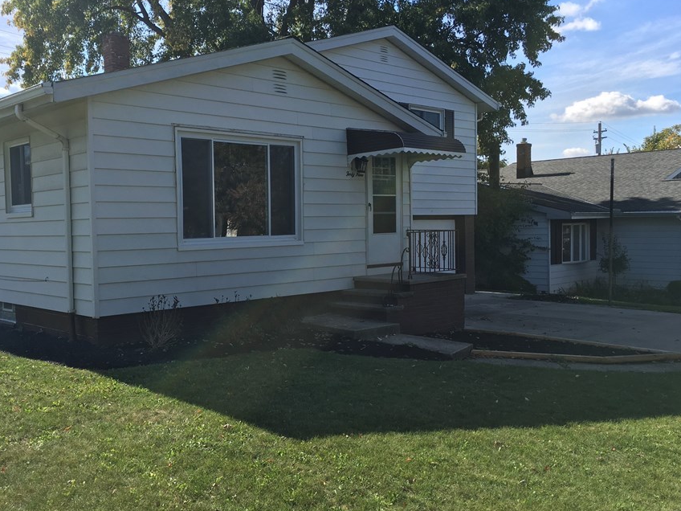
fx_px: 689
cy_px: 258
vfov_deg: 40.7
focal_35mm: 35
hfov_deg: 52.3
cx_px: 275
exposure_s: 1/1083
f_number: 2.2
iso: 25
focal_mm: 4.15
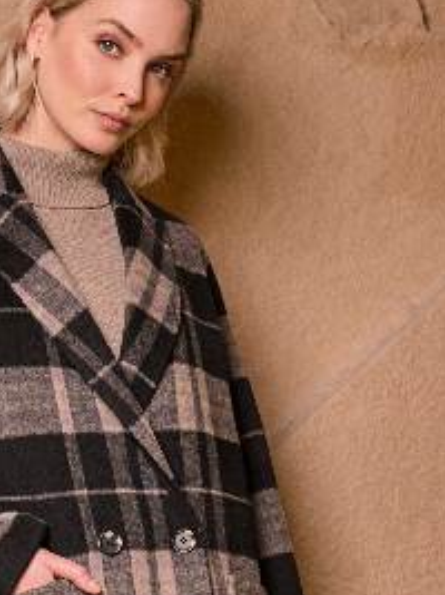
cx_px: 13
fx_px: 2505
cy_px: 626
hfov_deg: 10.1
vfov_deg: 13.3
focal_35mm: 146
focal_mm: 58
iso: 800
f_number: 4
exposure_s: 1/160
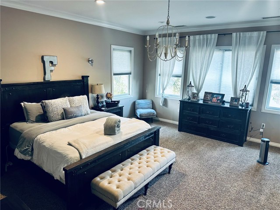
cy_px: 105
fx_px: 194
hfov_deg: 71.6
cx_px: 140
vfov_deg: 56.8
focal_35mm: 24
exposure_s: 1/60
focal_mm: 6.86
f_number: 1.78
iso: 320
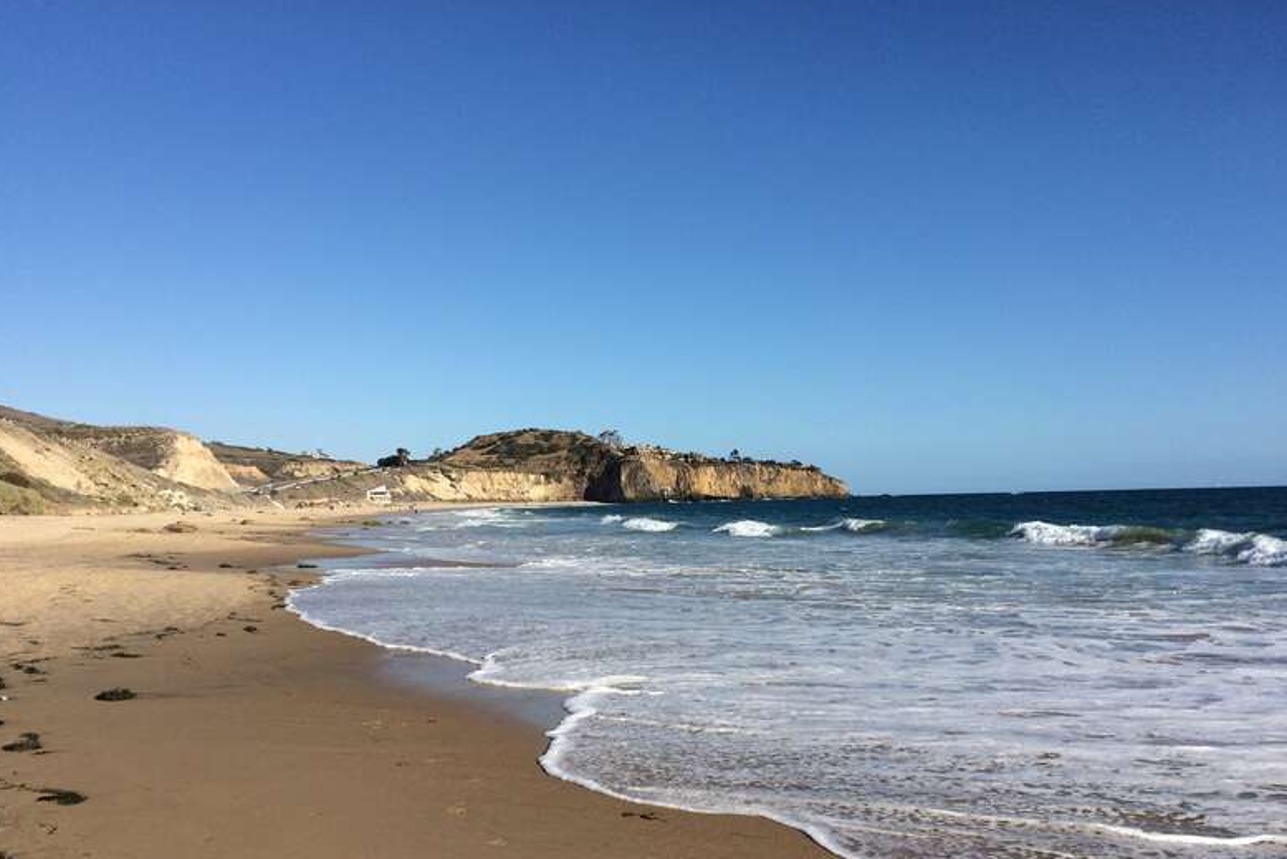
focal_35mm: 31
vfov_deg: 42.3
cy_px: 482
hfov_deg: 60.3
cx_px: 653
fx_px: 1108
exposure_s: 1/3165
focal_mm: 4.15
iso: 32
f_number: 2.2
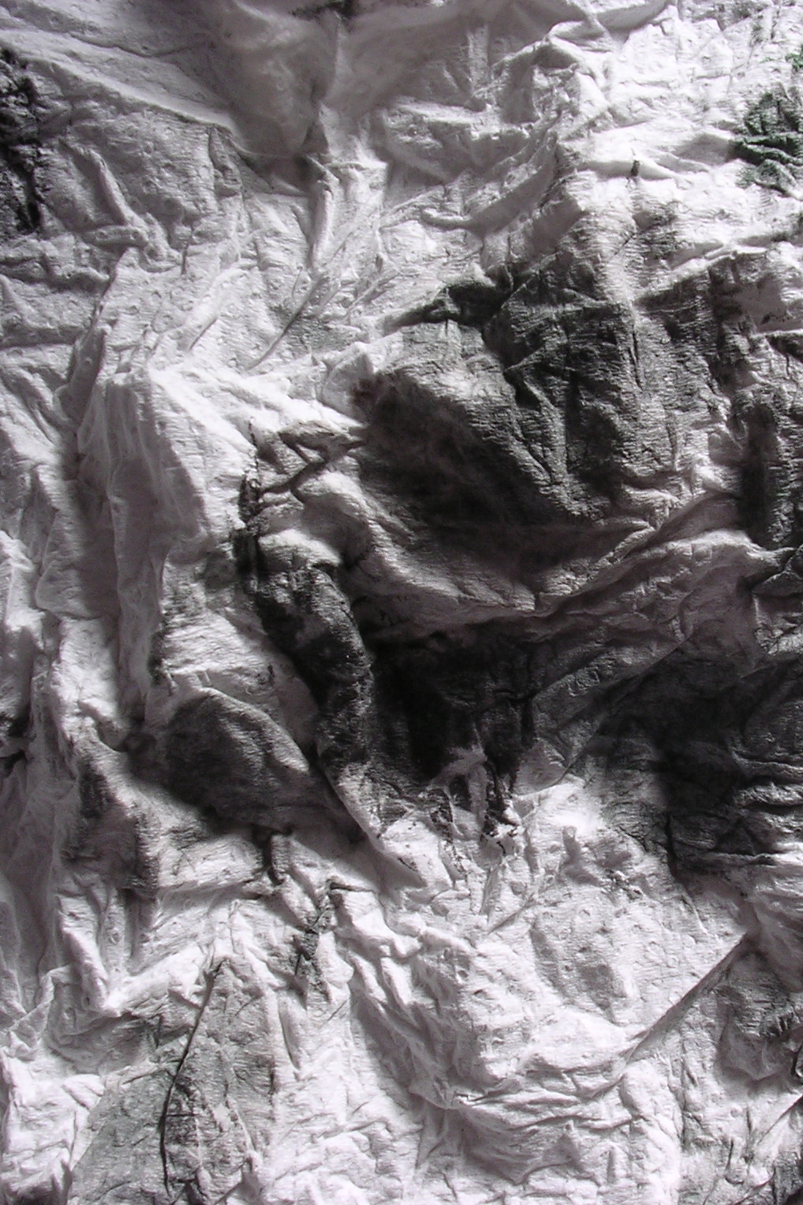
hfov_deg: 25.3
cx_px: 568
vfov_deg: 37.5
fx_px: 1773
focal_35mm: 53
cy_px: 605
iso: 100
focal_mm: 5.8
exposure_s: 1/150
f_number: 5.6
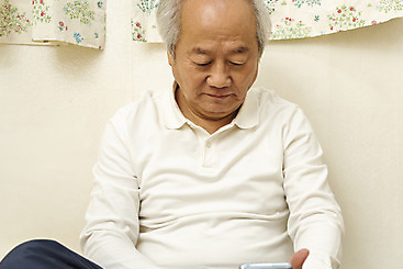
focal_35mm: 62
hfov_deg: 31.5
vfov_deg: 21.9
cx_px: 321
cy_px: 148
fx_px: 694
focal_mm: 38
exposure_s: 1/125
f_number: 2.8
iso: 320
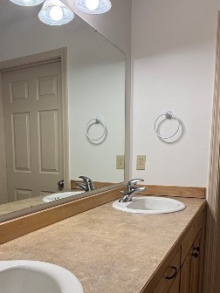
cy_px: 190
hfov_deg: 44.0
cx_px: 91
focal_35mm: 32
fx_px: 271
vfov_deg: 55.9
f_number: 2.2
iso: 100
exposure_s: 1/99
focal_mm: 2.22
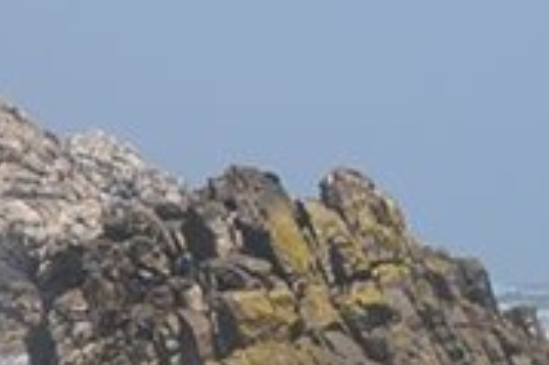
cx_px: 877
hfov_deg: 5.4
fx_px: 5759
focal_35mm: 378
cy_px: 797
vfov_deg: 3.6
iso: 200
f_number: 13
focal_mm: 44
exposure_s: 1/250
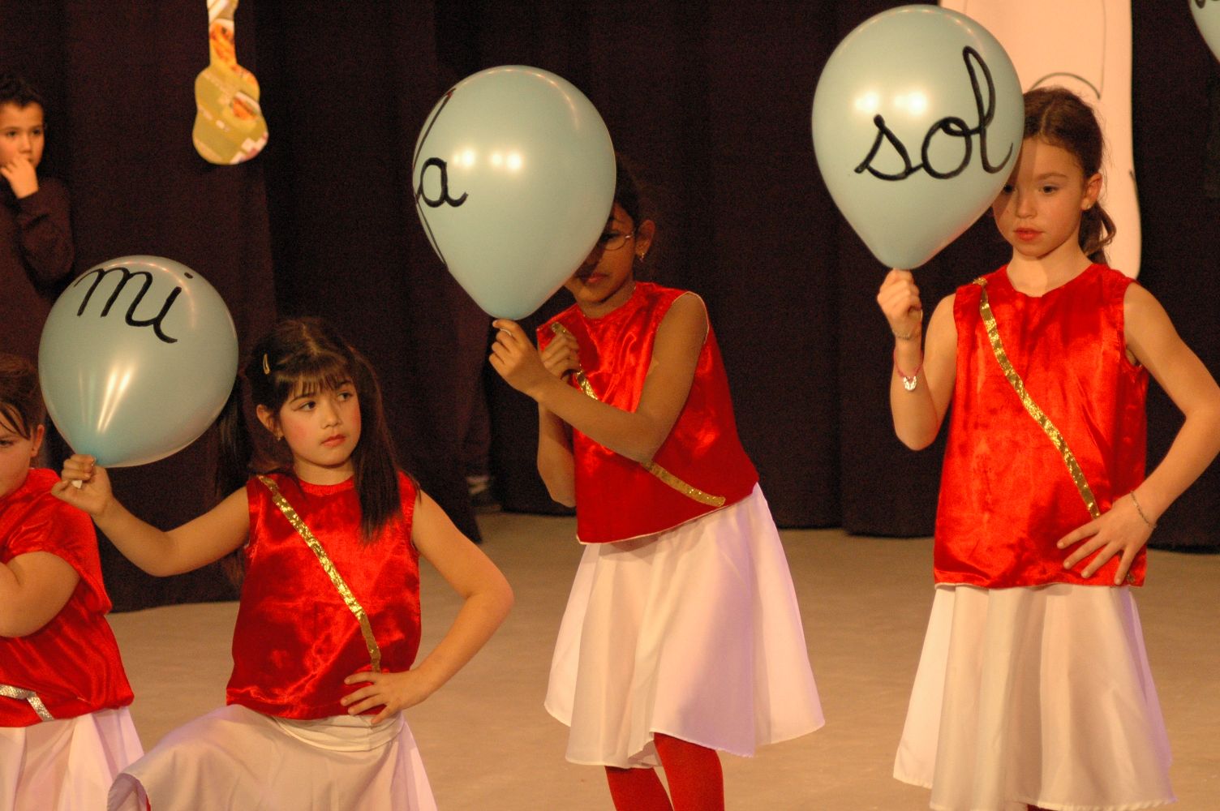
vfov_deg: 10.1
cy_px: 406
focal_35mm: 135
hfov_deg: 15.2
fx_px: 4571
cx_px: 610
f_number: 4.2
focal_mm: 90
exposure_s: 1/40
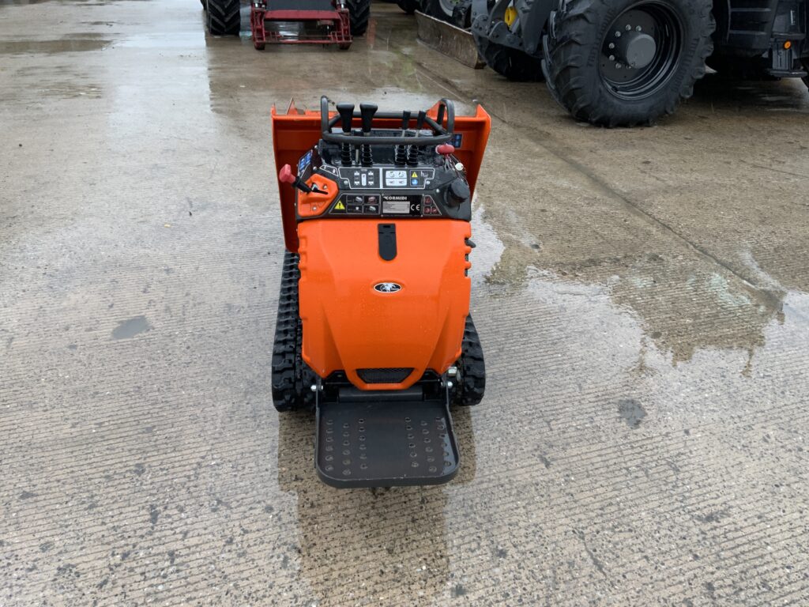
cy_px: 304
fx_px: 678
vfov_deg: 48.2
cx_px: 404
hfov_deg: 61.7
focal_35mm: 29
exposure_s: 1/122
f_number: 1.8
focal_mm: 3
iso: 16
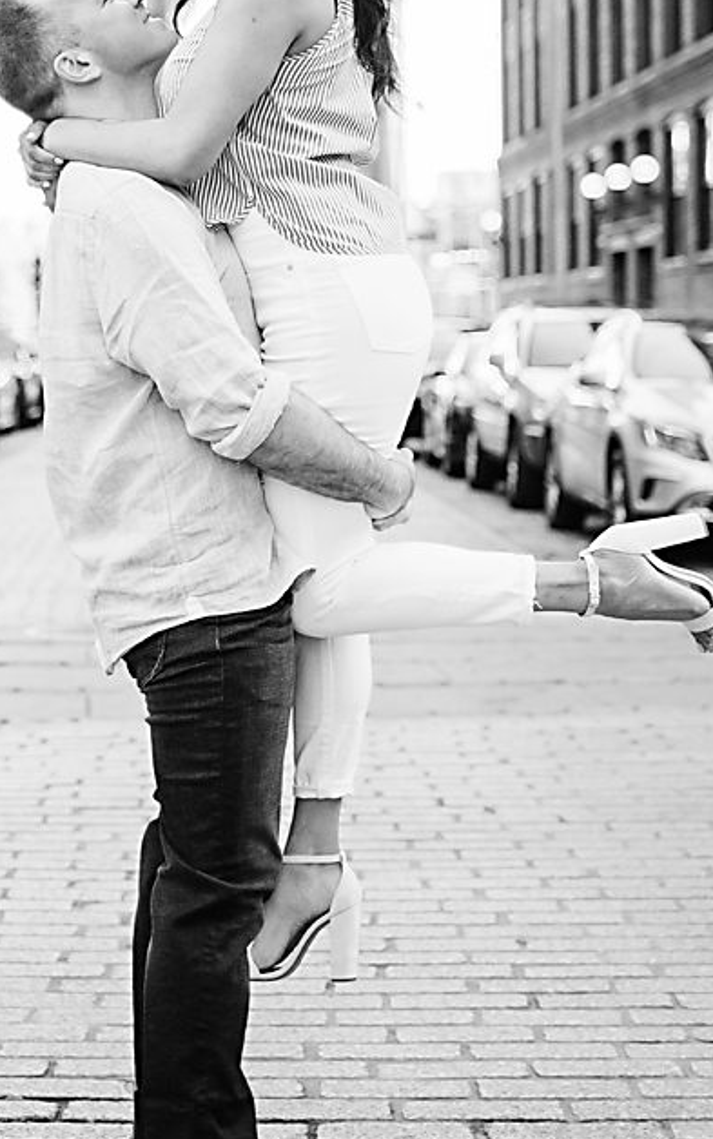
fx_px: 2485
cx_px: 161
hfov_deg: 16.2
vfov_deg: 25.2
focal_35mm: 80
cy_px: 163
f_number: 1.8
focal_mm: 35
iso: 500
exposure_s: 1/2000
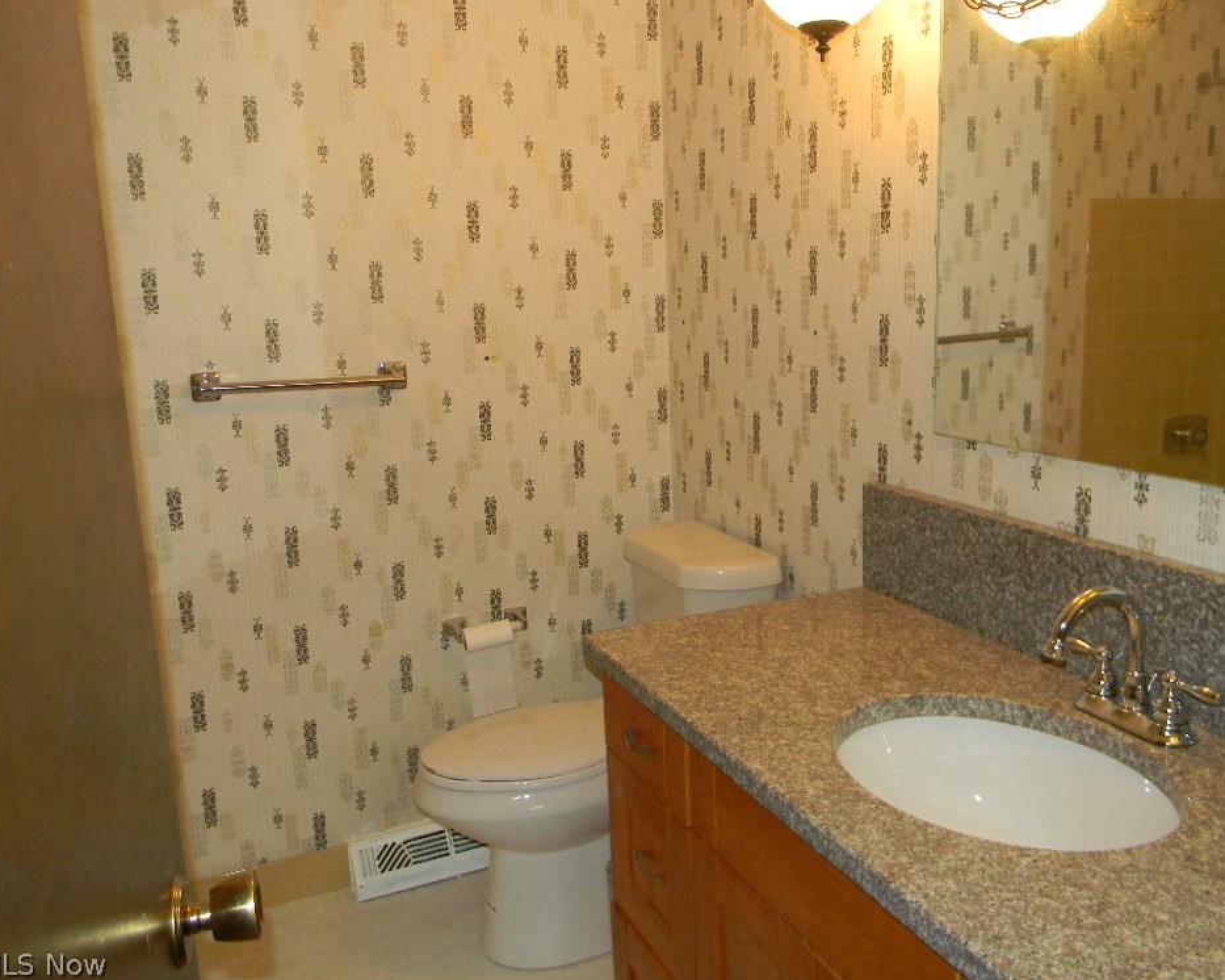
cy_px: 482
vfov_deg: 48.5
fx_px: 1087
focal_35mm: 30
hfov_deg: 58.8
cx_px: 642
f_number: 3.5
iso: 200
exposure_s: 1/26
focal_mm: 5
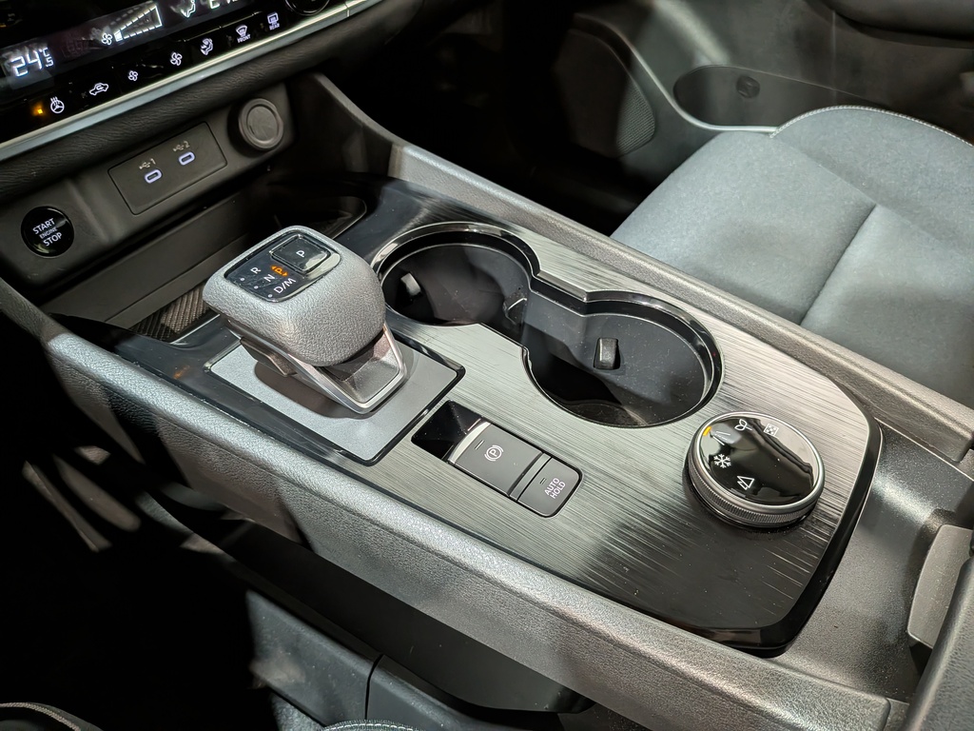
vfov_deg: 56.8
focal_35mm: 24
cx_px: 487
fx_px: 675
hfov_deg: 71.6
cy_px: 366
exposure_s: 1/40
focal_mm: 4.53
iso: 91
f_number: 1.7
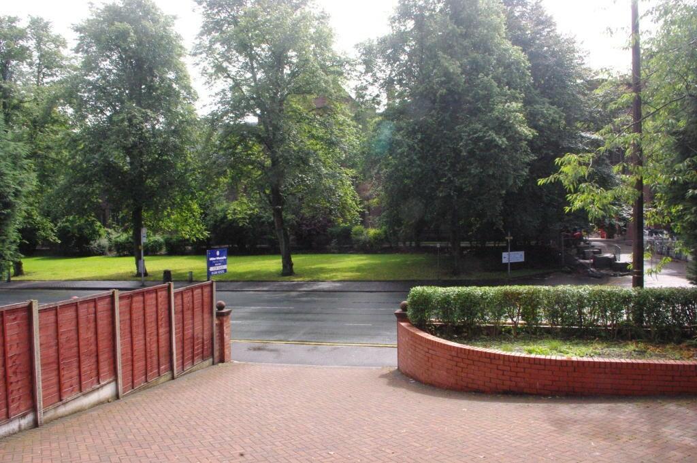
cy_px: 232
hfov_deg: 67.4
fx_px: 522
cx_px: 348
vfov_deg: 47.9
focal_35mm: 27
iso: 1600
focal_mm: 18
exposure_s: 1/180
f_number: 19
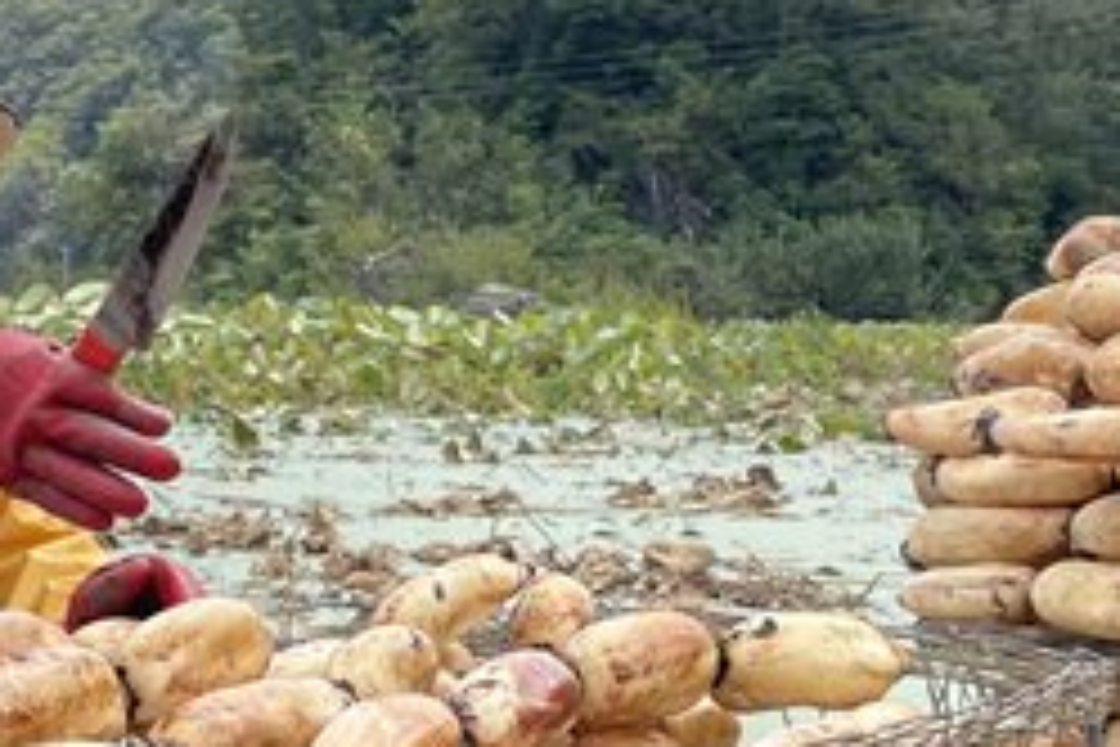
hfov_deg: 23.1
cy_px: 486
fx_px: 2706
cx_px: 279
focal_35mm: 87
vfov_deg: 15.7
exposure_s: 1/2132
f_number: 1.6
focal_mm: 4.2
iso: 32
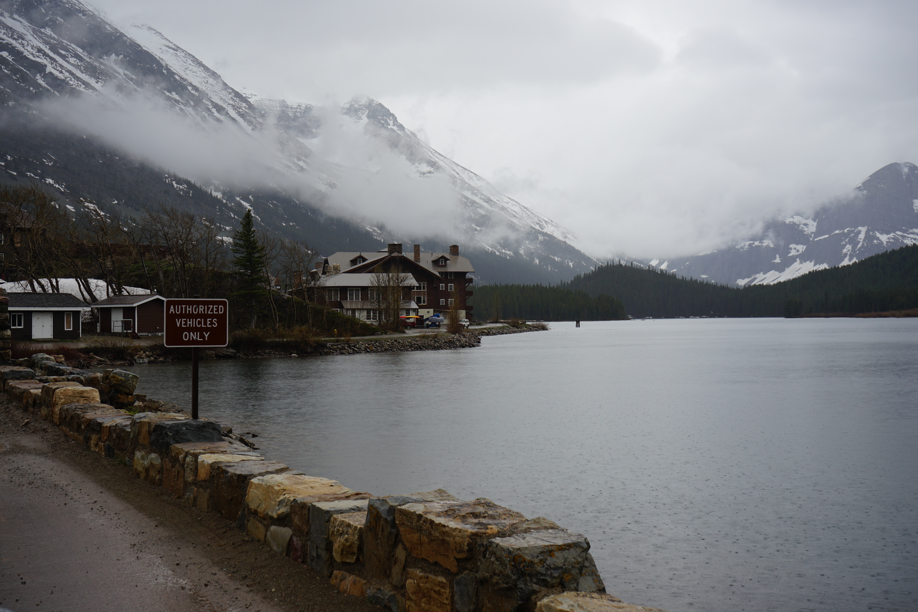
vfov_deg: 32.6
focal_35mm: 41
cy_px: 306
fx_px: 1045
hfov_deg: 47.4
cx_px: 459
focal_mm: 41
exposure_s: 1/100
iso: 100
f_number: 10
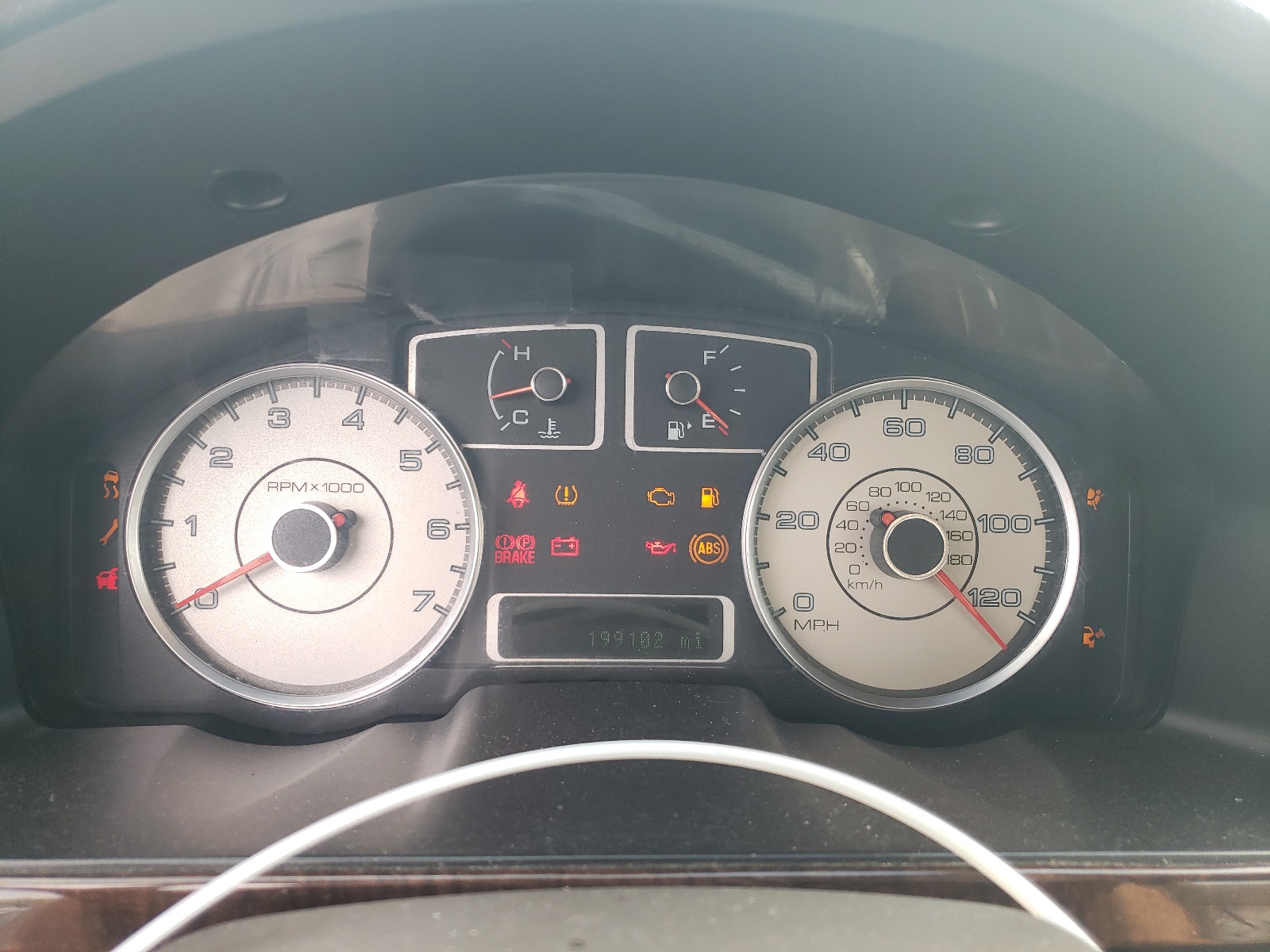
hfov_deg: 67.3
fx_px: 954
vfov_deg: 53.1
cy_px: 476
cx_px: 635
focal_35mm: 26
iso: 65
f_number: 1.5
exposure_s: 1/100
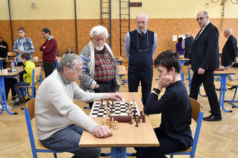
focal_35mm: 33
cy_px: 79
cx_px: 119
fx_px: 218
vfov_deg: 40.0
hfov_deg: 57.2
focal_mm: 22
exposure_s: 1/100
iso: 2000
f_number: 6.3
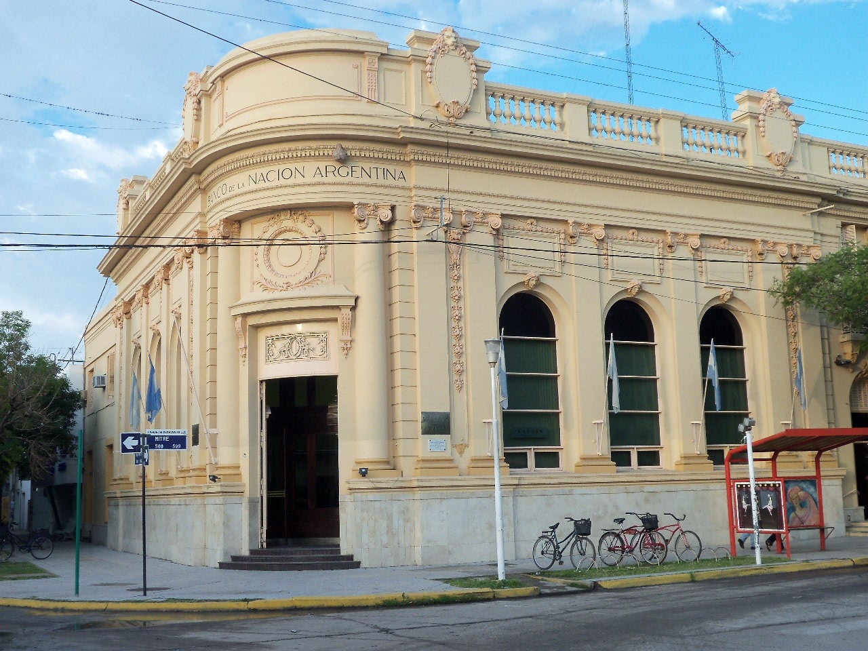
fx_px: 1053
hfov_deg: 44.8
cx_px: 434
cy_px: 326
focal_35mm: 42
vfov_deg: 34.3
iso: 80
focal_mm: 7.1
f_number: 3.2
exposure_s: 1/250
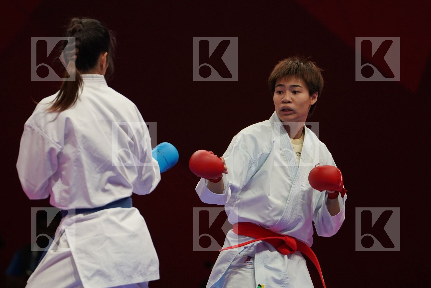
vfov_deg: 3.4
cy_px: 144
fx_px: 4884
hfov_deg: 5.1
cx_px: 216
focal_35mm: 408
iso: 1600
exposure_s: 1/1000
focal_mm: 272
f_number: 4
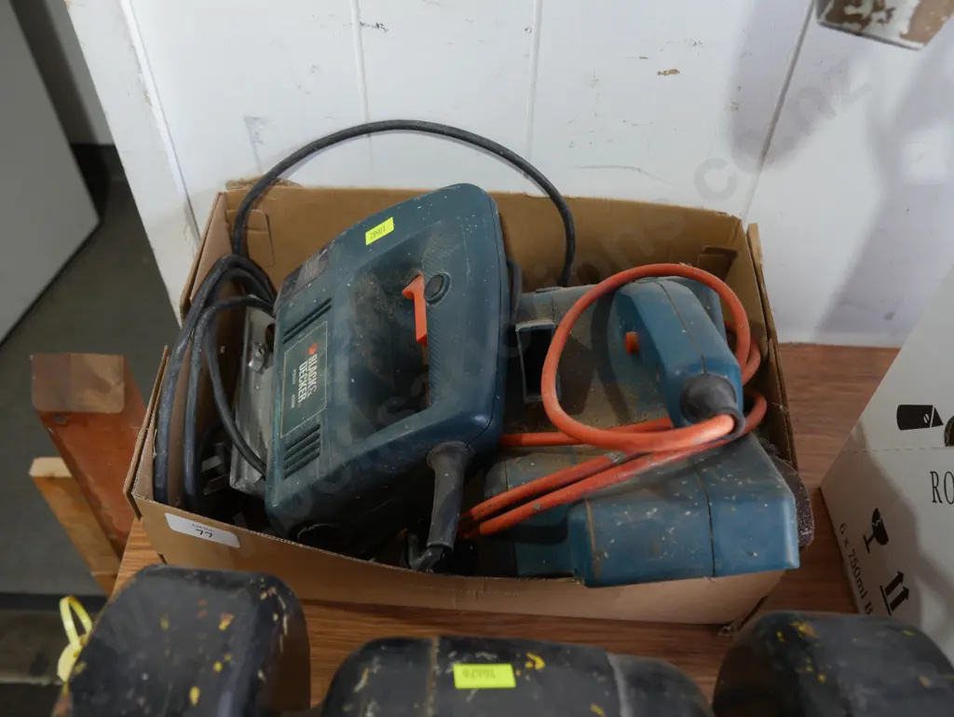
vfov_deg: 44.2
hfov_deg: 56.8
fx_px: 882
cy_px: 358
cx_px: 477
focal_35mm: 32
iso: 200
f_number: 3.6
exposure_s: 1/60
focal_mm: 16
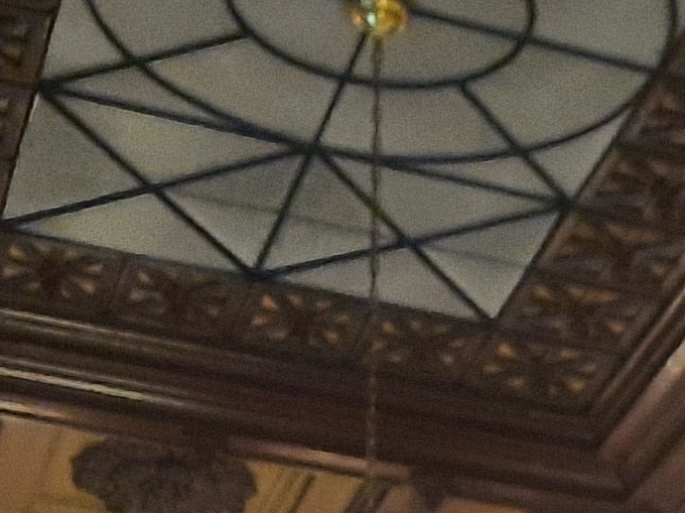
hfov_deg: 13.2
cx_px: 844
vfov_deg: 8.9
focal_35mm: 145
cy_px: 1363
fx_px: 2868
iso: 640
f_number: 2
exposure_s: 1/25
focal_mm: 4.6
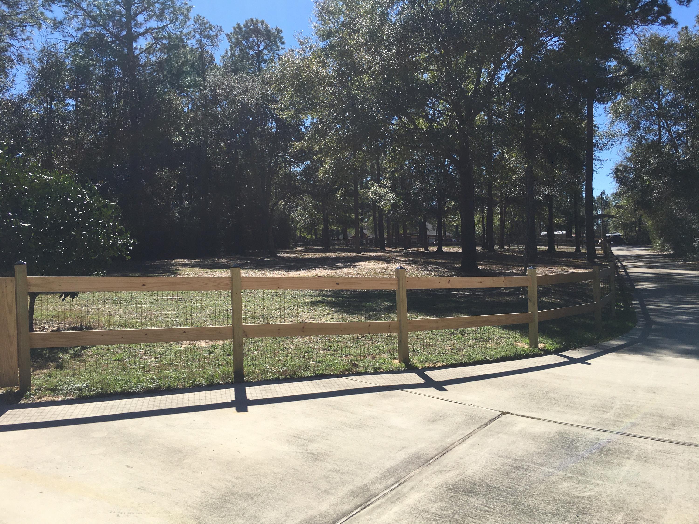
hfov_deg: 61.7
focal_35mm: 29
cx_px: 350
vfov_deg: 48.2
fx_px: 586
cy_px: 262
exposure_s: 1/1832
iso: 25
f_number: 2.2
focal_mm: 4.15
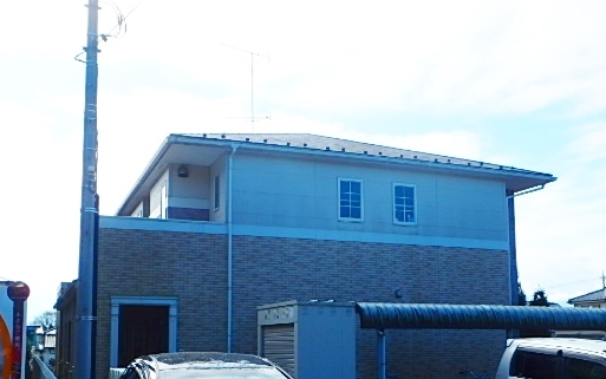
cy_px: 279
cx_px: 307
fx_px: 677
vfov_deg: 30.8
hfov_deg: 48.2
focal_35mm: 41
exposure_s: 1/640
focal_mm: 5.6
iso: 125
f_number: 4.7
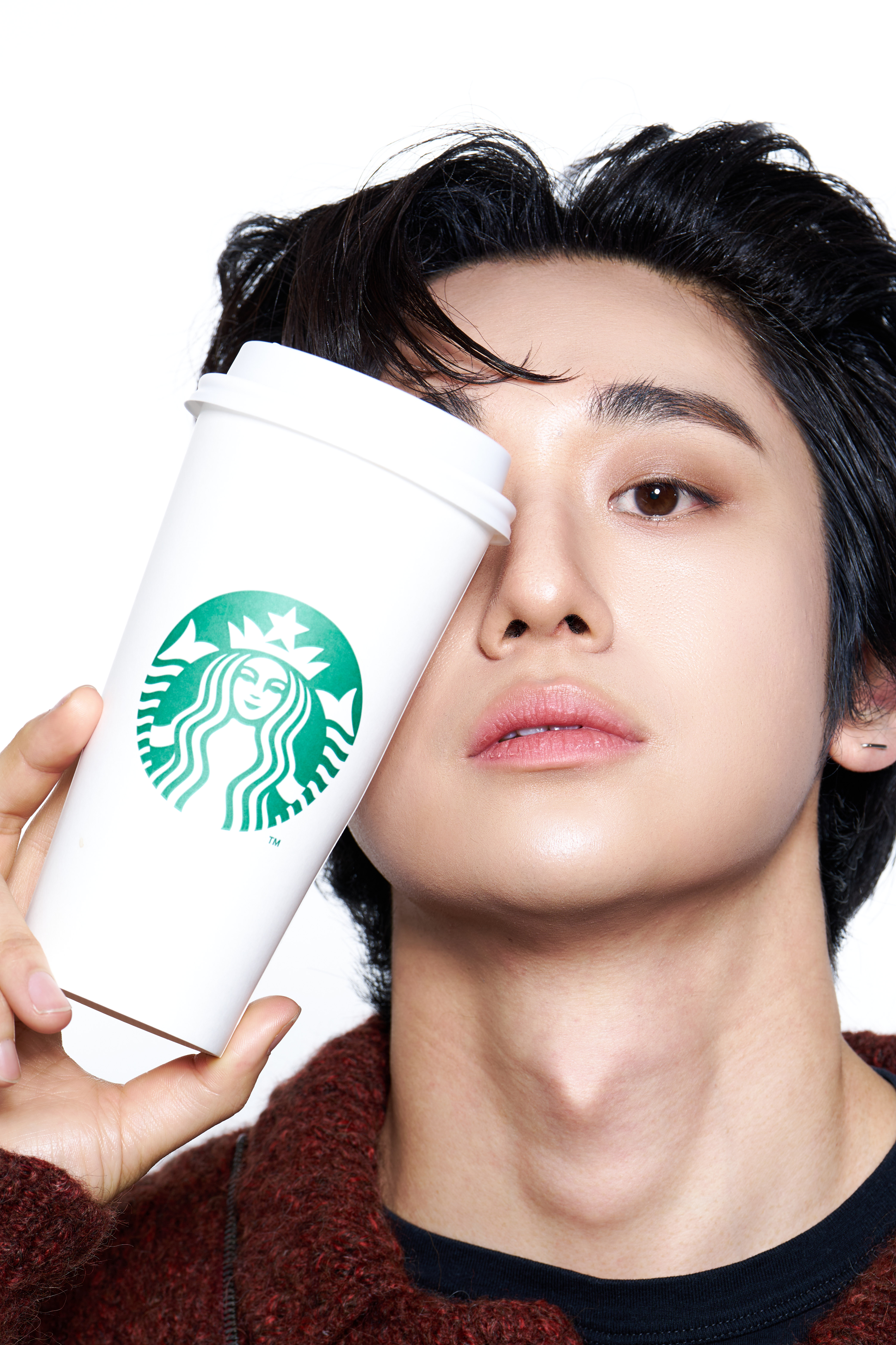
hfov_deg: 8.2
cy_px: 900
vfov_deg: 12.2
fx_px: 6272
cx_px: 552
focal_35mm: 168
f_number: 8
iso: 125
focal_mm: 113
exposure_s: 1/125
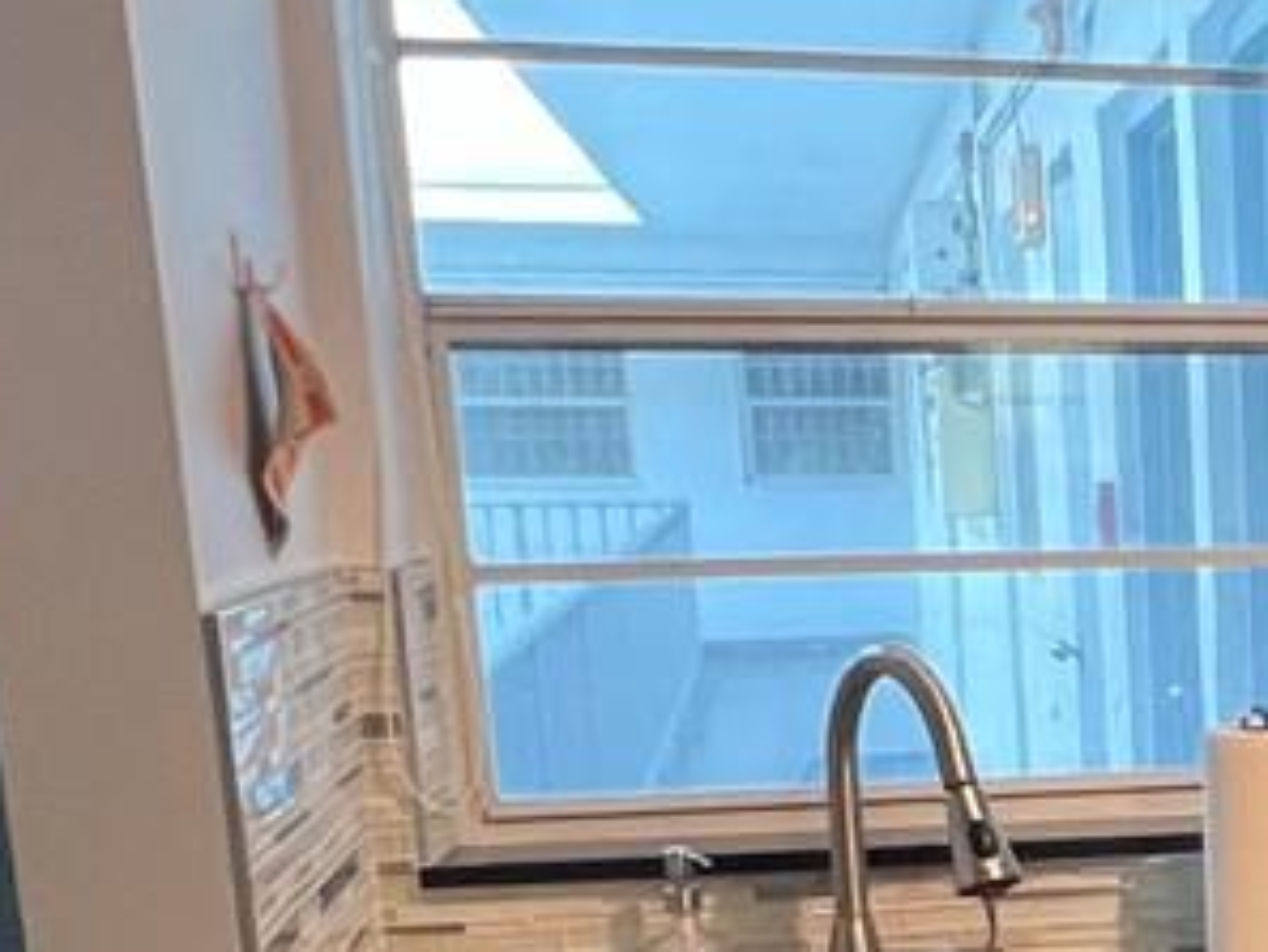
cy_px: 1054
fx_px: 2565
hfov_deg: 23.8
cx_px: 1729
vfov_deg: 20.1
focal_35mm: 70
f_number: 1.8
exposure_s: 1/60
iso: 160
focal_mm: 1.57
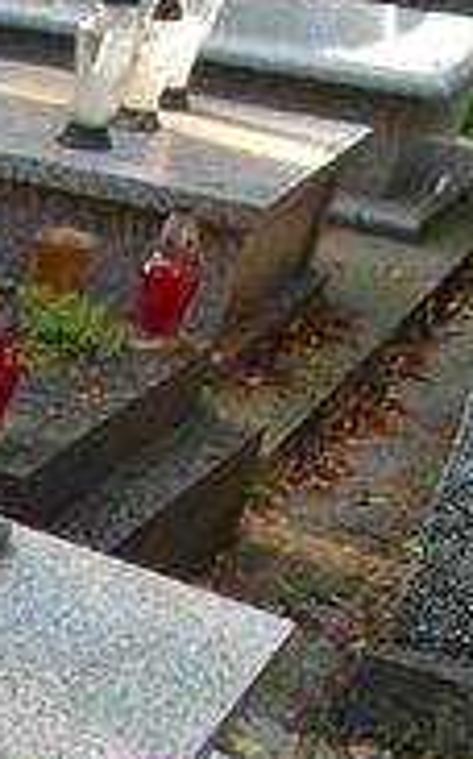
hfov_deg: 11.7
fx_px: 1840
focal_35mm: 89
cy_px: 888
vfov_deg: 21.8
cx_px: -689
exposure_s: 1/45
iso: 100
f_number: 3.4
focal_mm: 5.2
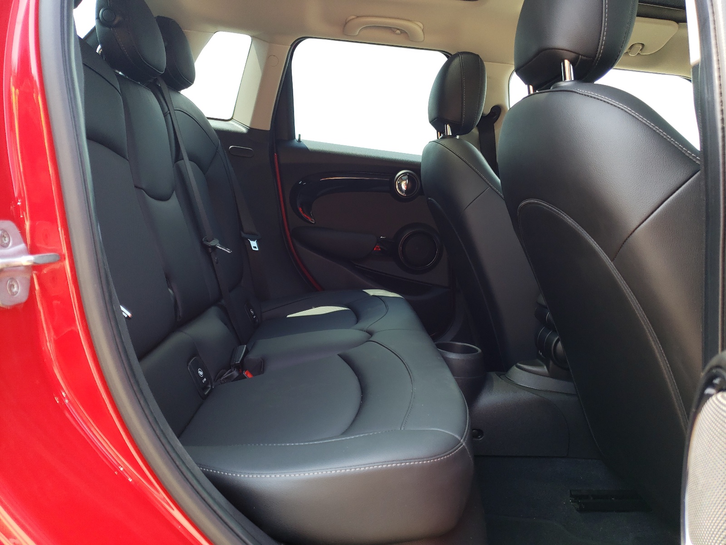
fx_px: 545
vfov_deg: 53.1
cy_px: 272
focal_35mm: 26
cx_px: 363
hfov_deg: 67.3
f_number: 1.5
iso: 50
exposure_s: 1/135
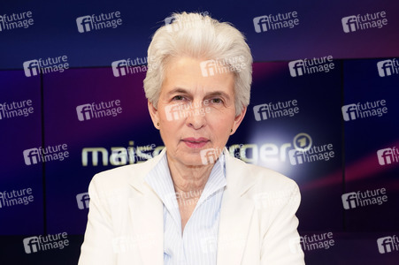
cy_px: 132
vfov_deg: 38.8
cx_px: 200
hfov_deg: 55.8
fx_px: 377
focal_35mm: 34
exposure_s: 1/160
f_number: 5
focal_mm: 34
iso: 2000
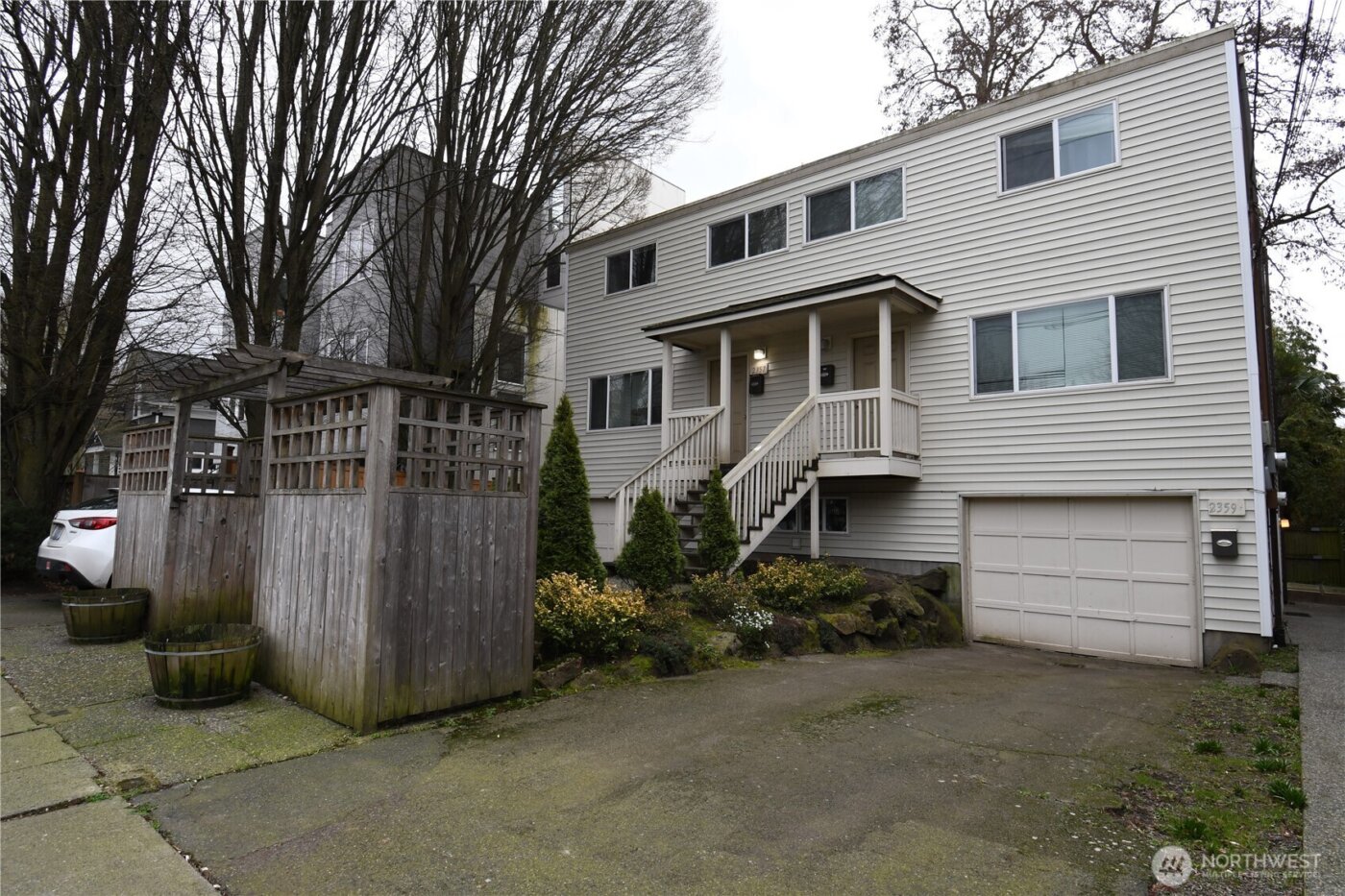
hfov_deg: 86.9
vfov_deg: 64.5
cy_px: 448
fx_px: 710
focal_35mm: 19
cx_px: 672
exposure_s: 1/30
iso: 200
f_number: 10
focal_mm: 13
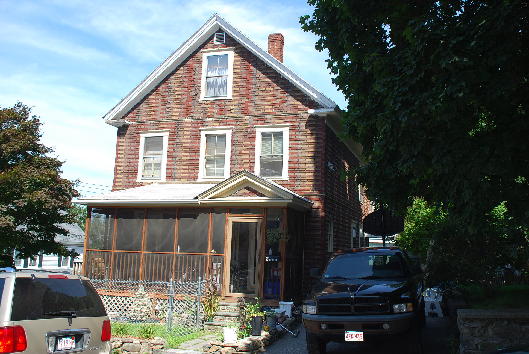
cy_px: 177
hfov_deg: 53.1
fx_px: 530
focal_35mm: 36
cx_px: 264
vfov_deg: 37.0
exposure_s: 1/200
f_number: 5.6
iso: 100
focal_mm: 24
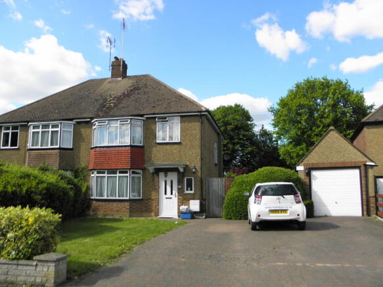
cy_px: 144
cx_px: 192
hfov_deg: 63.5
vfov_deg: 49.7
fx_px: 310
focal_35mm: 28
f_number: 7
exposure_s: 1/125
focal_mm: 5
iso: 100
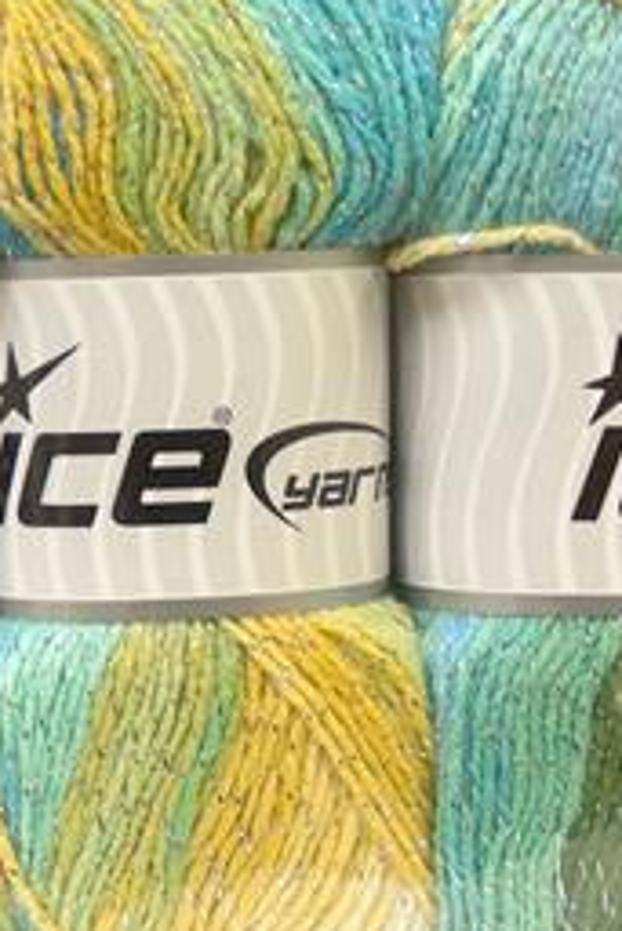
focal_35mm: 117
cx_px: -11
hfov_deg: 11.6
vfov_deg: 17.5
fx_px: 3028
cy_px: 511
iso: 200
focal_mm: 14.73
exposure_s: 1/21.5
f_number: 2.9
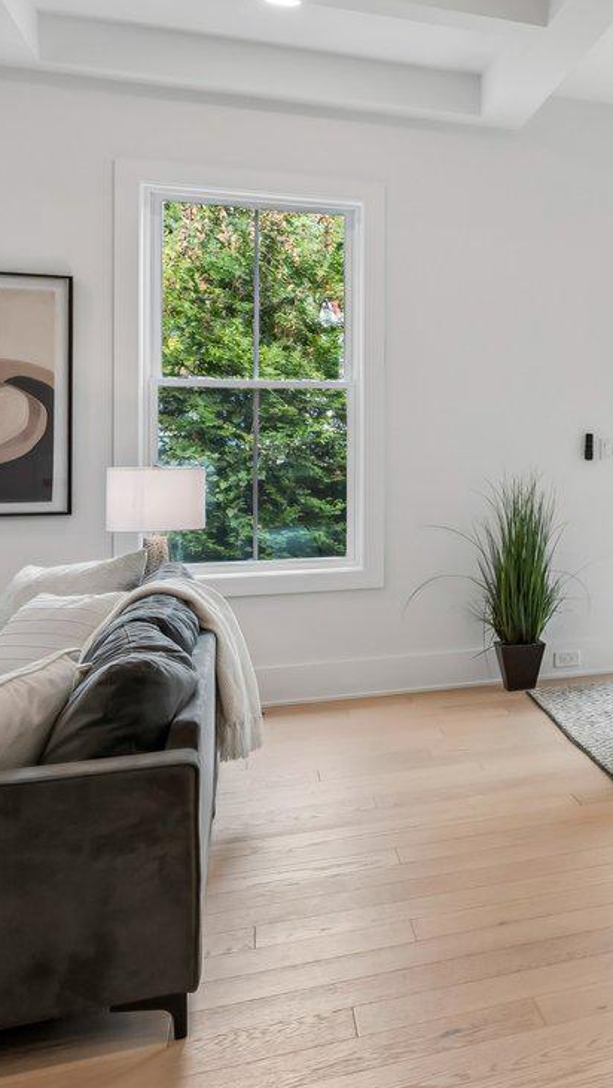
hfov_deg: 21.4
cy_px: 441
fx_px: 1184
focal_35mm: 41
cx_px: 1042
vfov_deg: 49.1
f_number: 8
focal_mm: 14
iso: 200
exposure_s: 1/25
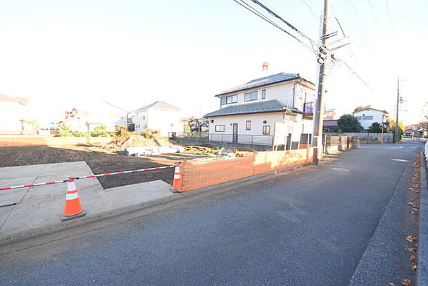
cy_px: 143
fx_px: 169
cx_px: 214
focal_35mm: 14
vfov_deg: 80.3
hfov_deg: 103.2
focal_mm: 9.5
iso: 400
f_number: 6.3
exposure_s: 1/160
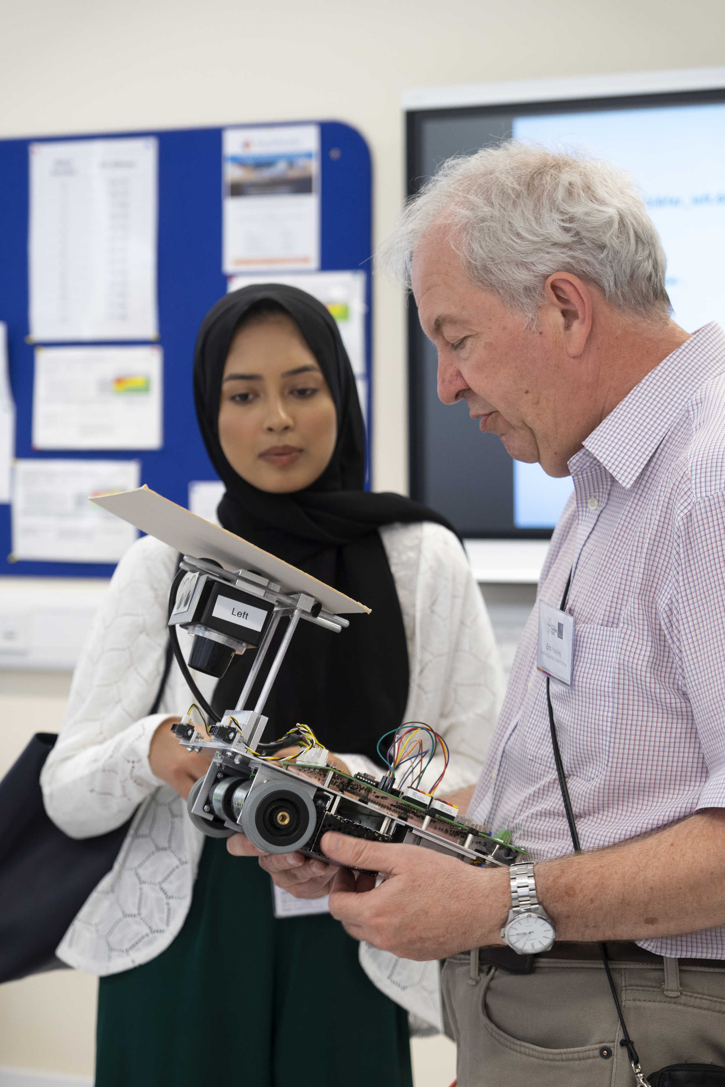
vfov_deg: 27.0
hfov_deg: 18.2
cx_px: 362
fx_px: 2265
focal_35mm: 75
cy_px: 544
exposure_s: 1/100
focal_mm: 50
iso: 400
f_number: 3.5
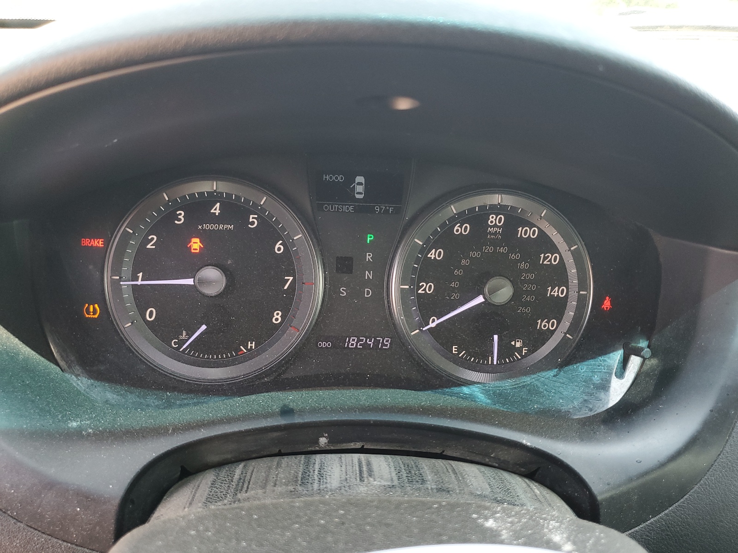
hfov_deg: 67.3
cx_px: 369
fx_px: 554
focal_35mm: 26
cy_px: 276
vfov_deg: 53.1
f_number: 1.5
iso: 80
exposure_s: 1/120
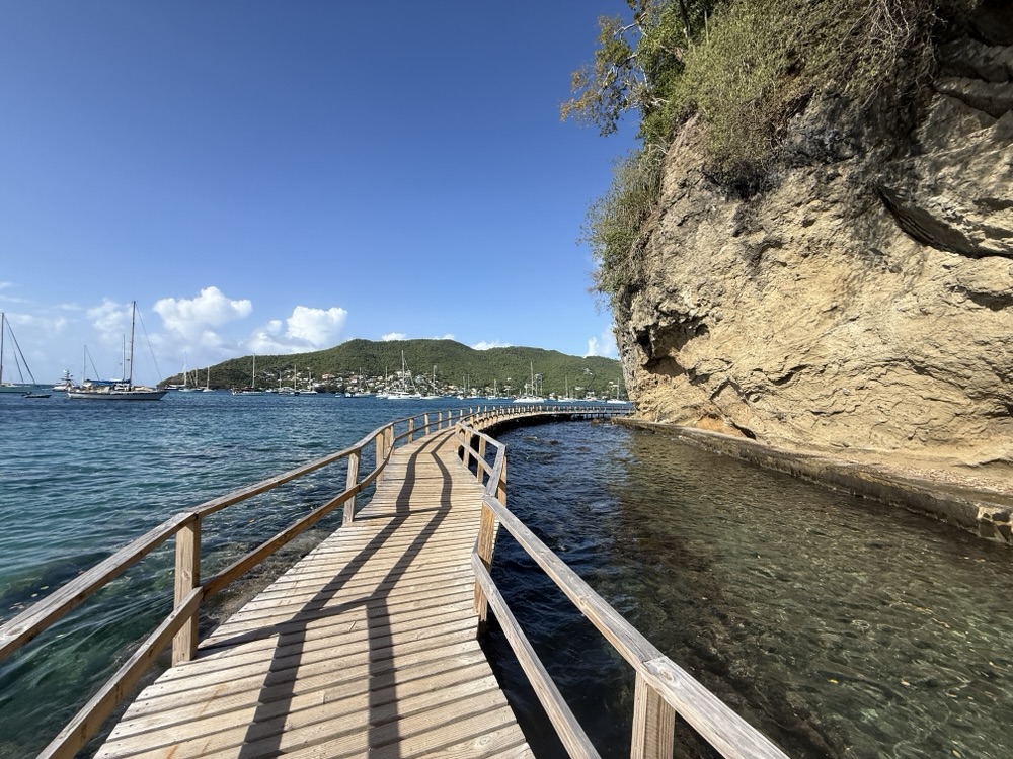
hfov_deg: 102.1
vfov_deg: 85.7
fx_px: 410
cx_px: 506
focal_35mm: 14
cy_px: 380
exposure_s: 1/2024
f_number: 2.2
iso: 50
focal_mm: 2.22
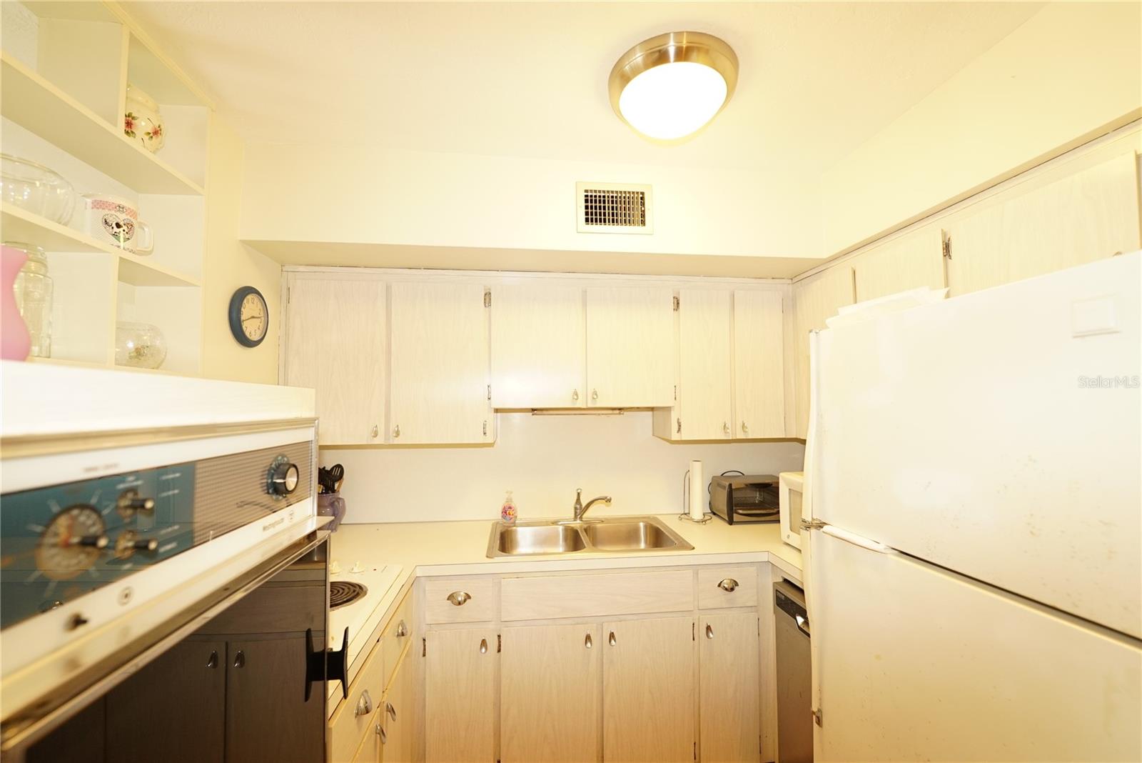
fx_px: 444
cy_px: 382
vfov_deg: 81.3
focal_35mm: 14
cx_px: 571
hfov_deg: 104.2
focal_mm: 14
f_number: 3.2
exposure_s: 1/60
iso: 1000
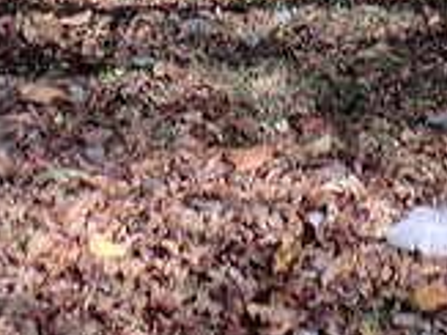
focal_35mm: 176
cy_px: -612
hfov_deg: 11.2
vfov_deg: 7.5
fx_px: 2271
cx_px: 233
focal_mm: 5
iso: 100
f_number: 3
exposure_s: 1/400
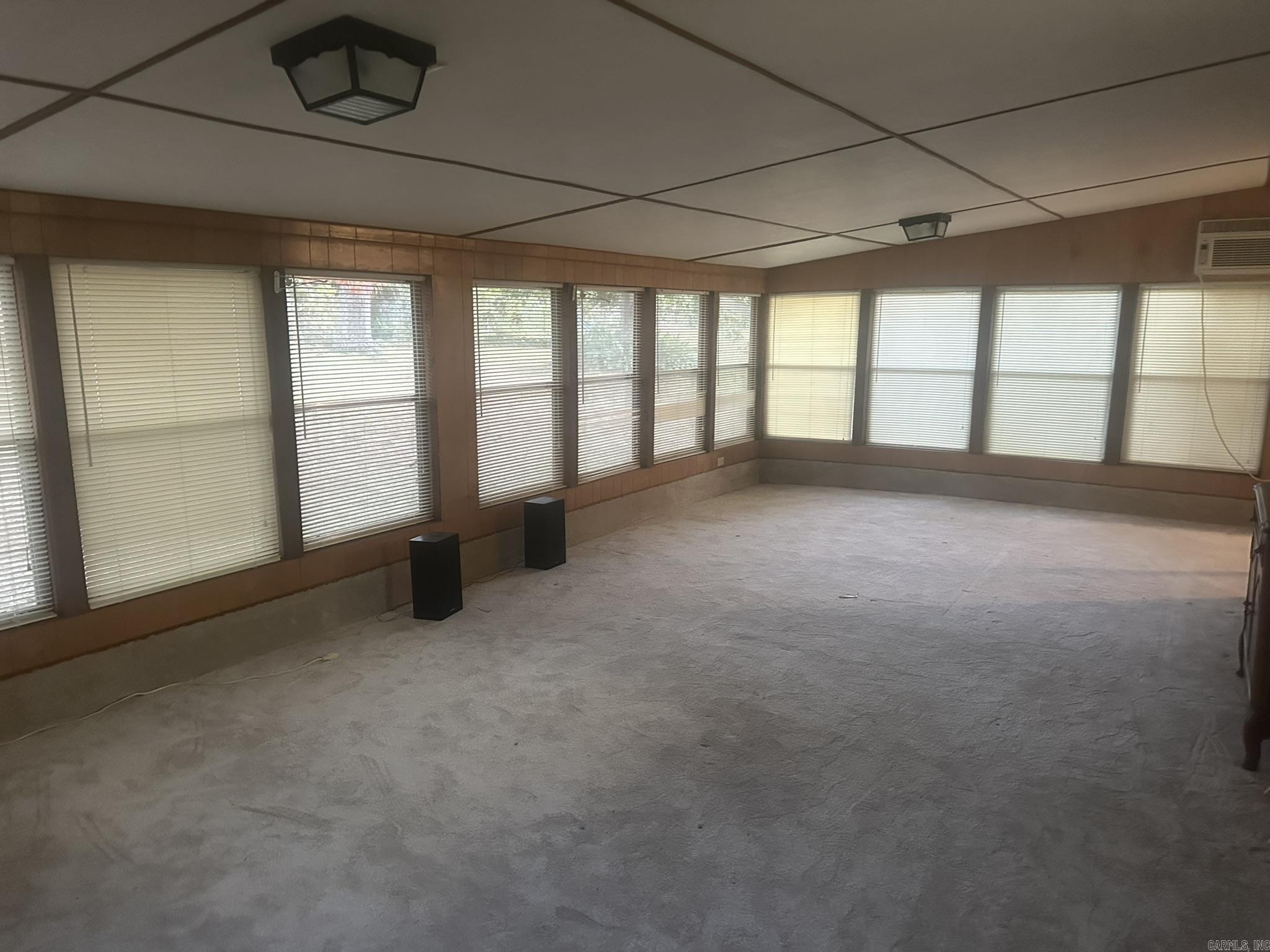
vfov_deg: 56.8
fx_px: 881
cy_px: 476
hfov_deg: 71.6
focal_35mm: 24
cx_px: 635
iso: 800
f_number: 1.78
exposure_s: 1/60
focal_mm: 6.86
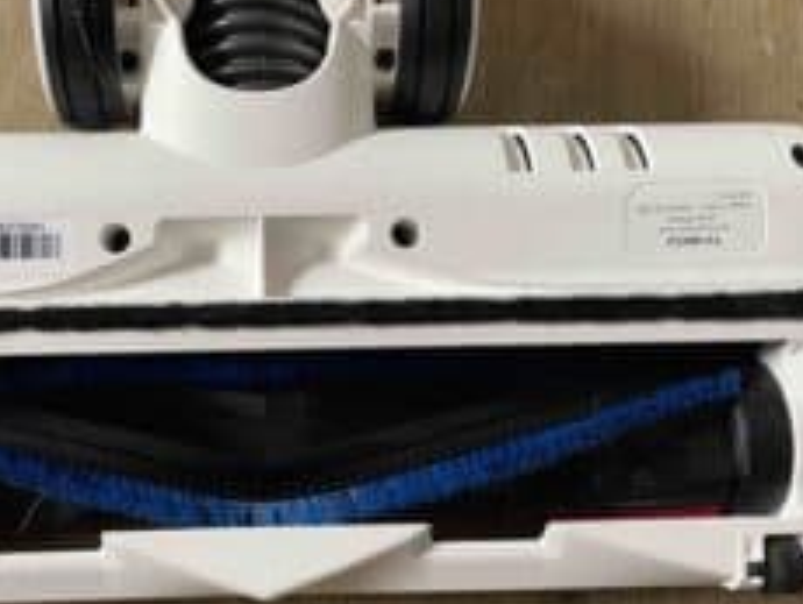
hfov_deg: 42.4
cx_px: 276
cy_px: 288
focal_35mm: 44
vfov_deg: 32.9
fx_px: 1022
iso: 125
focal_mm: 4.2
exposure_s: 1/94
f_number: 1.6
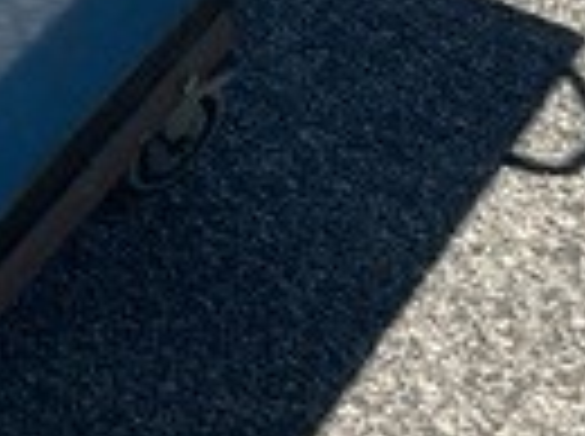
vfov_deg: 9.7
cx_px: -508
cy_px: -387
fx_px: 2412
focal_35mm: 143
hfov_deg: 12.5
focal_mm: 3
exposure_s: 1/1577
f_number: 1.8
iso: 16
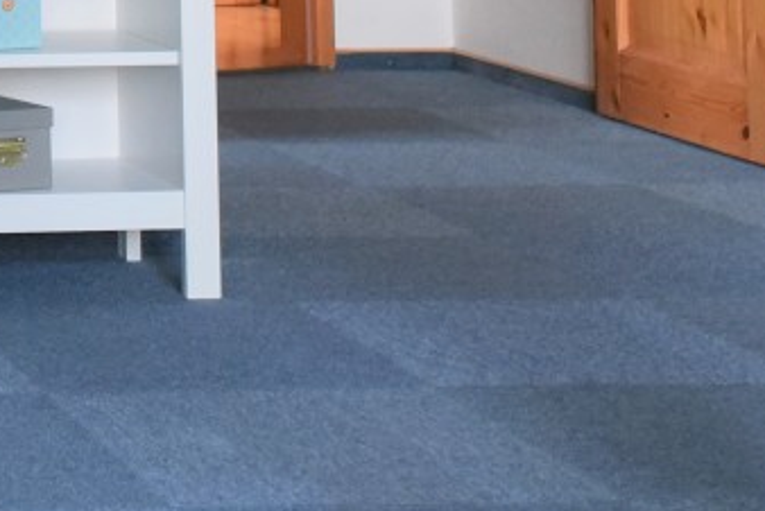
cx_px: -509
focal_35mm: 133
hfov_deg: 14.0
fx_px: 2829
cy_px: -395
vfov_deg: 9.8
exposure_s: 1/30
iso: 3200
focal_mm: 30
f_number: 6.3
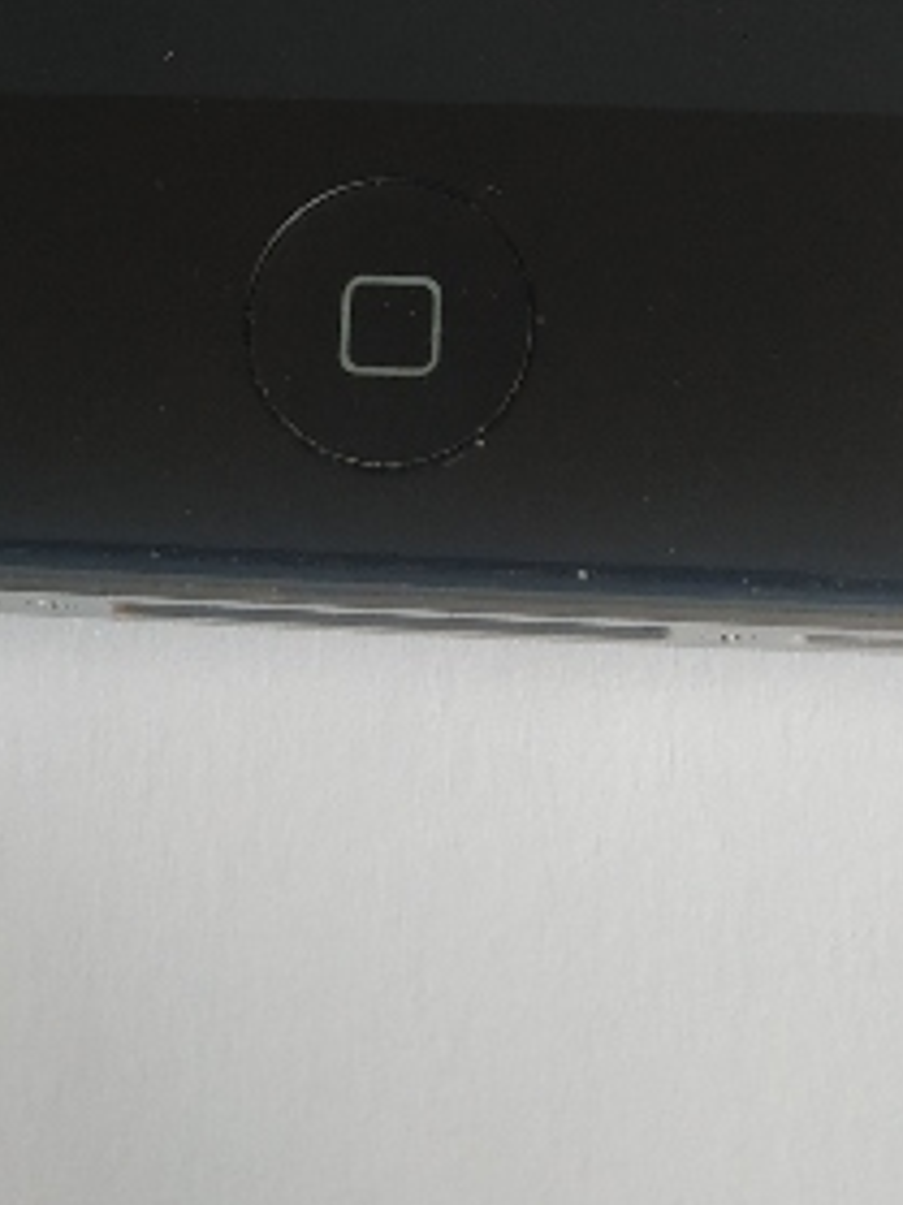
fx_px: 2158
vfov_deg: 27.3
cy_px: -259
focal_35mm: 62
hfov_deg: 23.6
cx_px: 397
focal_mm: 3.94
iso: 250
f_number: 1.9
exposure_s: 1/50
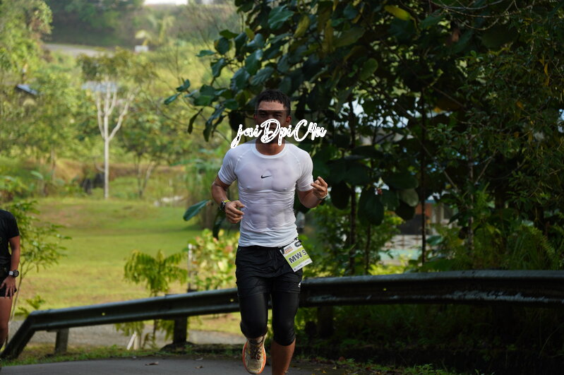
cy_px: 188
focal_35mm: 105
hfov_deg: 19.5
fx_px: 1643
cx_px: 282
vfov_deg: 13.0
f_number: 2.8
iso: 160
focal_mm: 70
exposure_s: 1/500
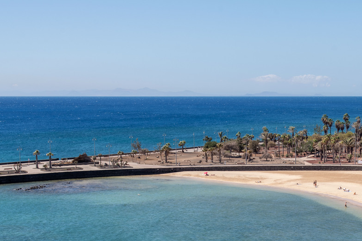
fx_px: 865
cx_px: 244
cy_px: 209
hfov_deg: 23.5
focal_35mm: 86
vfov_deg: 15.7
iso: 100
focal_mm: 35
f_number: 11
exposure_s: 1/160
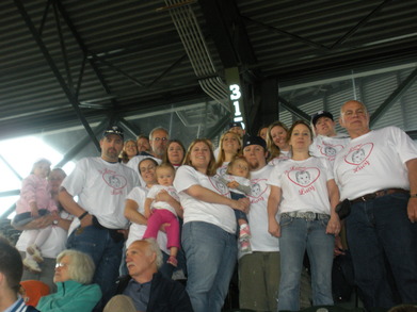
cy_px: 156
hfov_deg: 43.0
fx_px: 530
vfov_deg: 32.9
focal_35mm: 44
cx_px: 208
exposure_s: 1/30
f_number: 4
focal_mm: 7.7
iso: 249
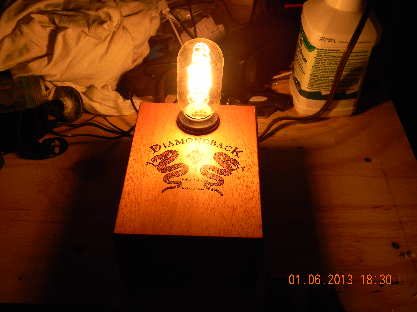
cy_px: 156
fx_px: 434
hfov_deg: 51.4
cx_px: 208
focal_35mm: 36
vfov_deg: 39.7
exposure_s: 1/30
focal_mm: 6.4
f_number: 3.7
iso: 250
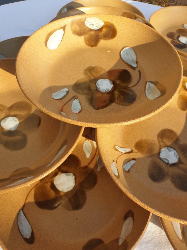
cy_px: 125
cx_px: 94
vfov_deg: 67.3
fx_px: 187
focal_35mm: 26
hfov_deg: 53.1
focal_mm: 4.3
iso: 50
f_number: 2.4
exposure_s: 1/492
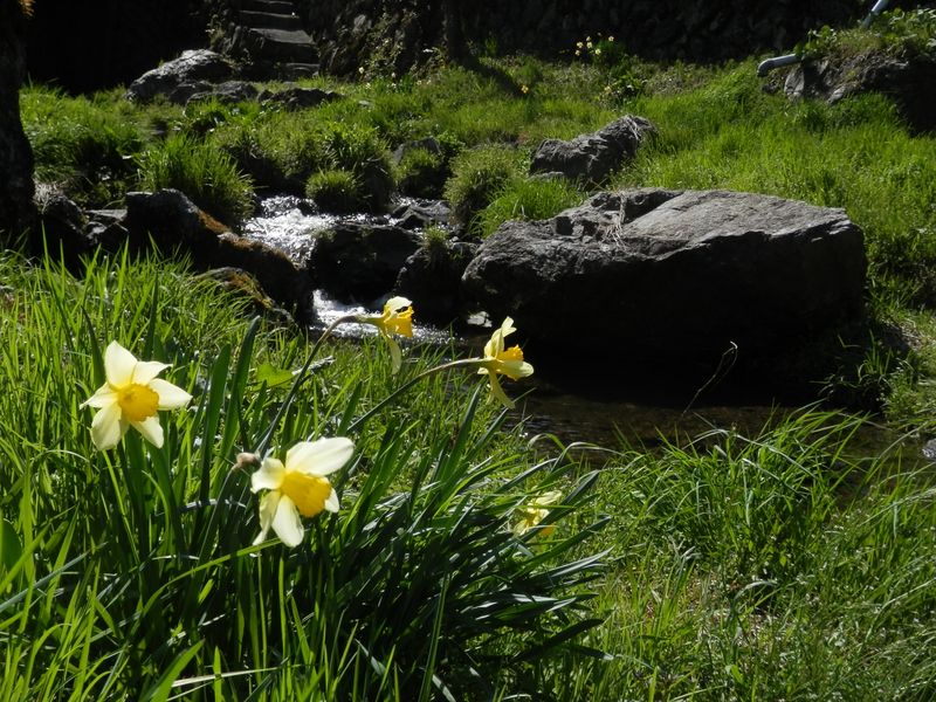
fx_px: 1217
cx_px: 468
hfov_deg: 42.1
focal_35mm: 45
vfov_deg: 32.2
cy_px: 351
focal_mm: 8
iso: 80
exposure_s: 1/100
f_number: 10.8
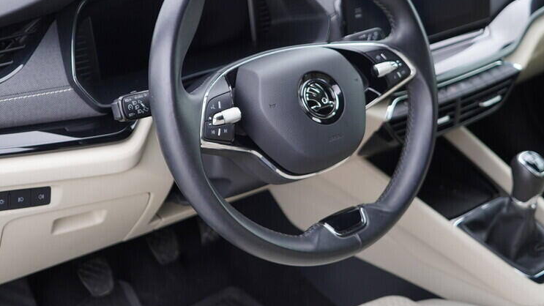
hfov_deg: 39.9
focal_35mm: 52
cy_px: 113
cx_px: 269
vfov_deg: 23.0
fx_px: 750
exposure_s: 1/40
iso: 200
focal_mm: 24
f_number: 2.8
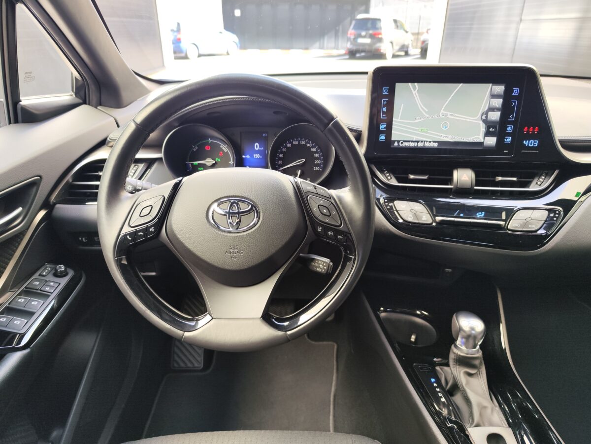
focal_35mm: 23
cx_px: 296
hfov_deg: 73.9
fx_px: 393
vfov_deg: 58.9
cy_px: 222
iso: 211
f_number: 1.69
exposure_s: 1/100
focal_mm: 7.01
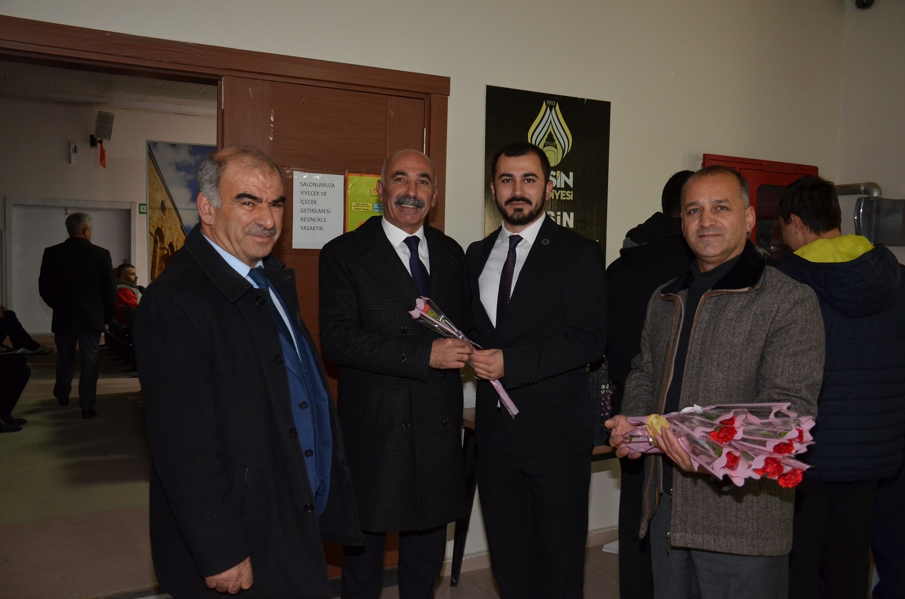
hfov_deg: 57.3
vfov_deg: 39.8
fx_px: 828
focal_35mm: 33
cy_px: 300
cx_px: 452
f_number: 4
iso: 800
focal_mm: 22
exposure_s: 1/60
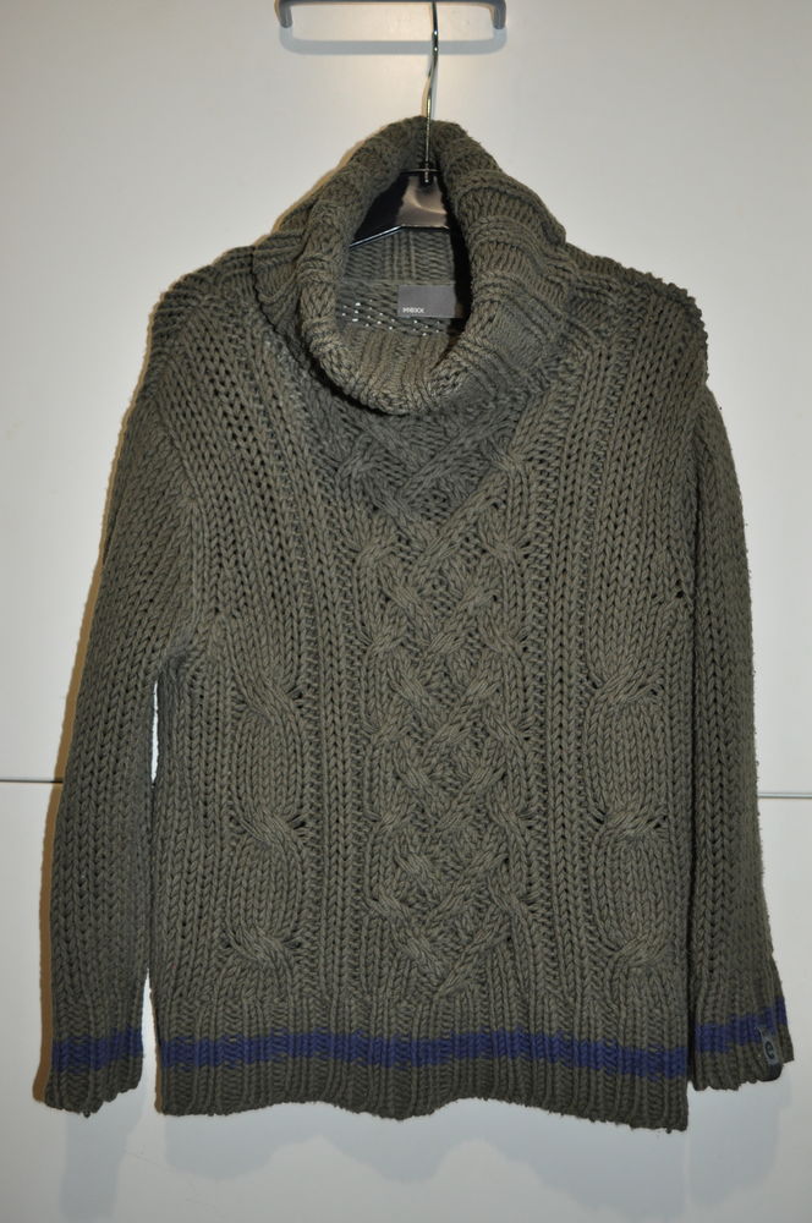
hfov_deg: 36.8
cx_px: 406
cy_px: 612
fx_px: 1221
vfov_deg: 53.2
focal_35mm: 36
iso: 800
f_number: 4
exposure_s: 1/60
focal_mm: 24
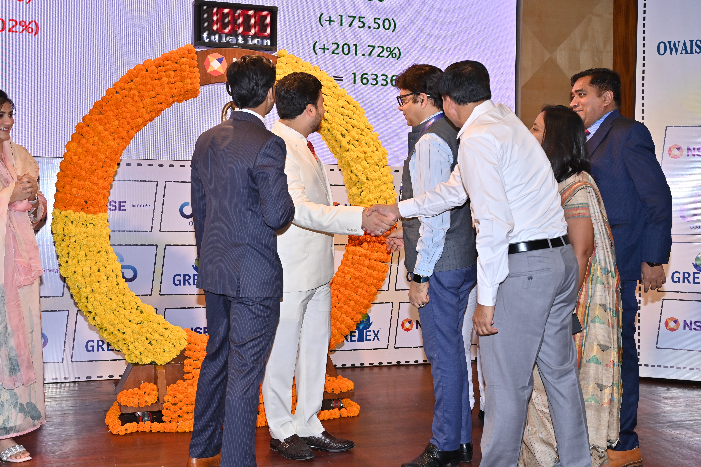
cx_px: 350
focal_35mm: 43
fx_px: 837
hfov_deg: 45.5
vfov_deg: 31.1
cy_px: 234
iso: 400
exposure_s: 1/160
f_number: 5.6
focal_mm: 43
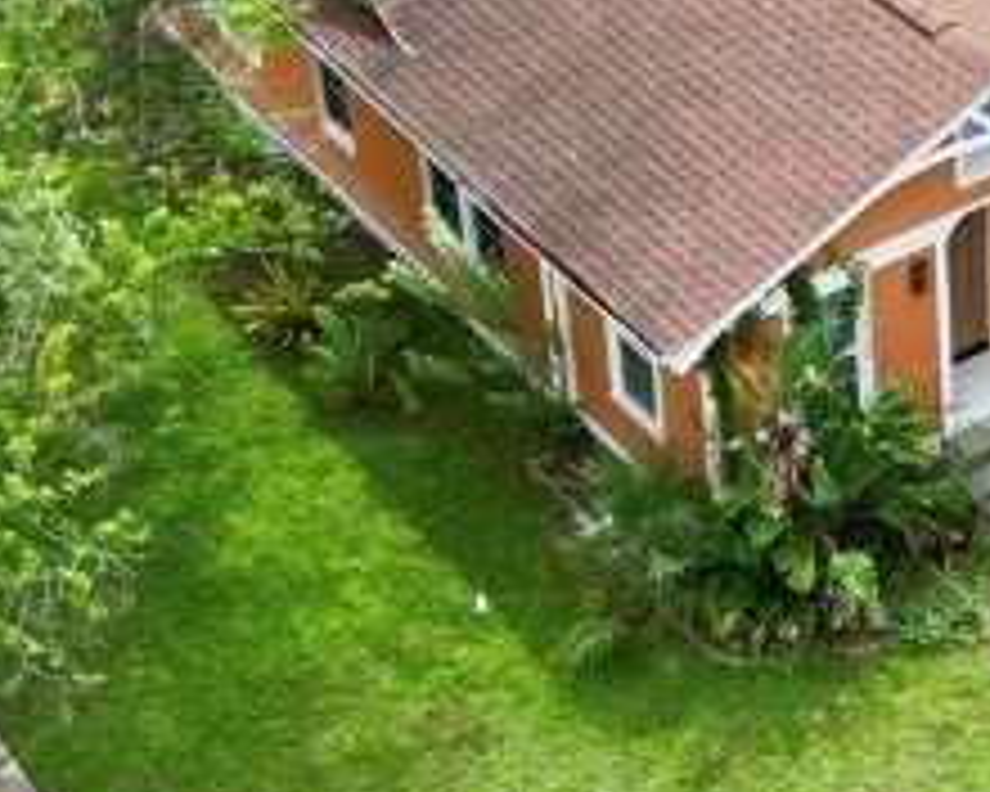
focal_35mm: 109
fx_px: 3194
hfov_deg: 17.1
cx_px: 1044
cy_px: 248
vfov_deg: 14.1
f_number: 1.7
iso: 100
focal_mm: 6.72
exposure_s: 1/1250
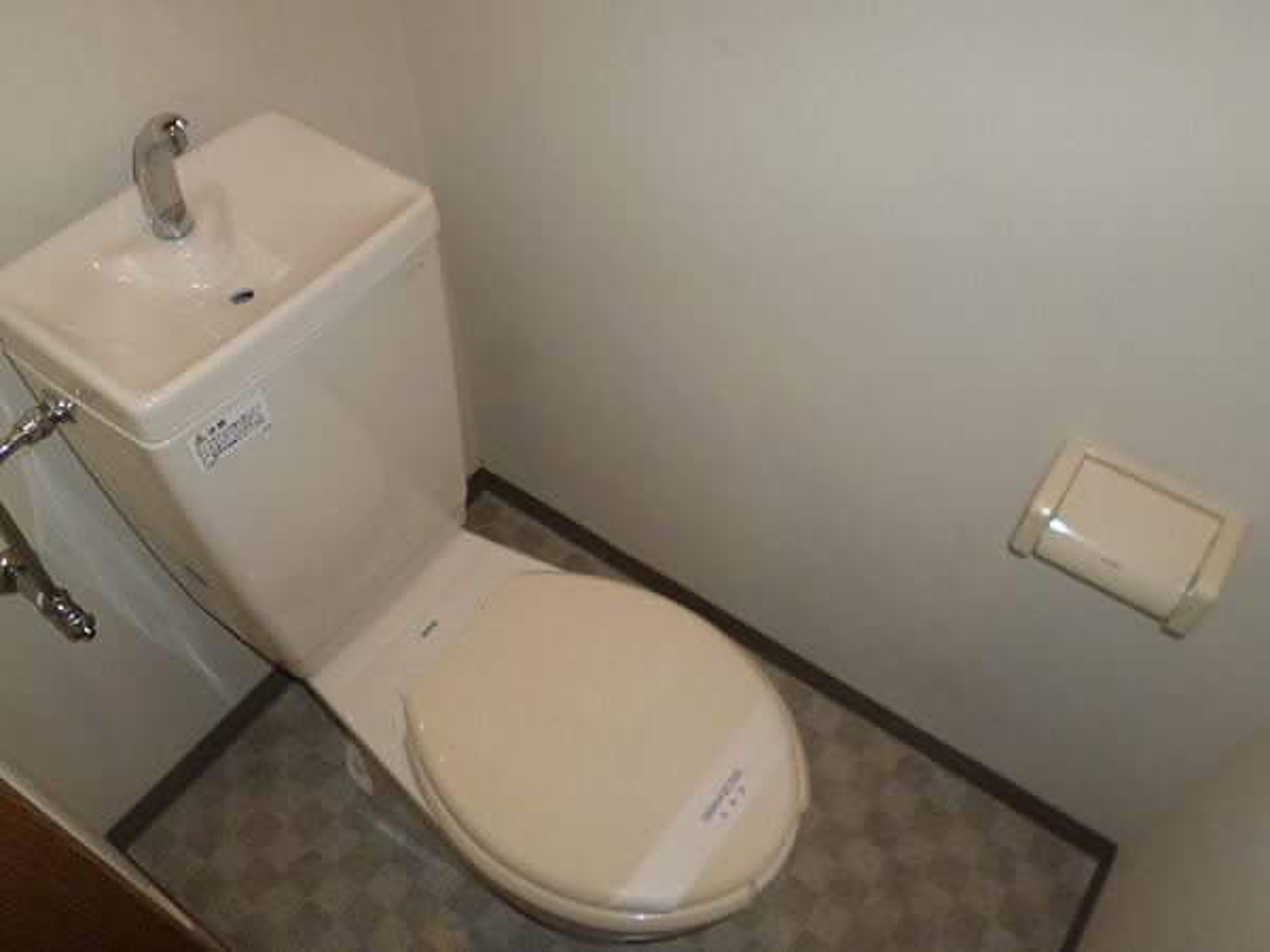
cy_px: 476
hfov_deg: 63.4
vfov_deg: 49.7
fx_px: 1027
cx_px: 635
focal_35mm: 28
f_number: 2.7
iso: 160
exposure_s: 1/60
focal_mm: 5
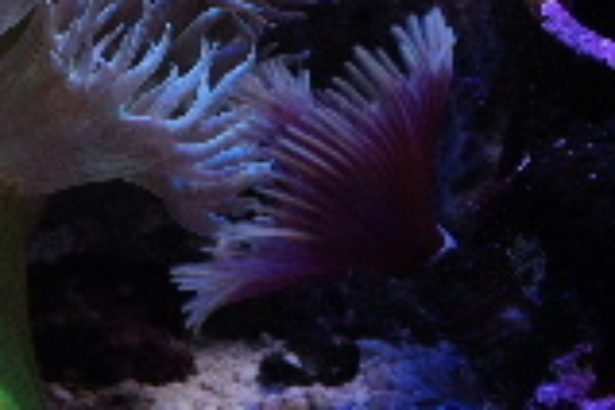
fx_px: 3536
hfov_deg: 9.9
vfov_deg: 6.6
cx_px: 4
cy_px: -50
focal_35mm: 207
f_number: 8
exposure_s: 1/160
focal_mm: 50
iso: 1600
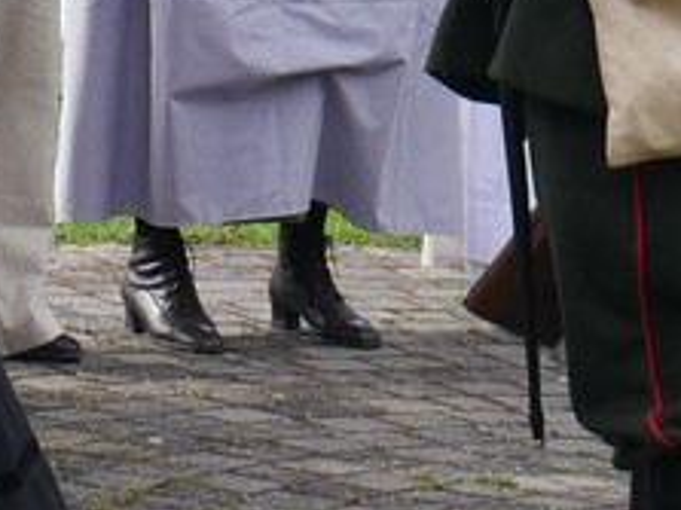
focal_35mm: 323
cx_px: -415
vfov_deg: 4.6
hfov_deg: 6.1
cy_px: -82
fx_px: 6351
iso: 200
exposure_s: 1/200
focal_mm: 25
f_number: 8
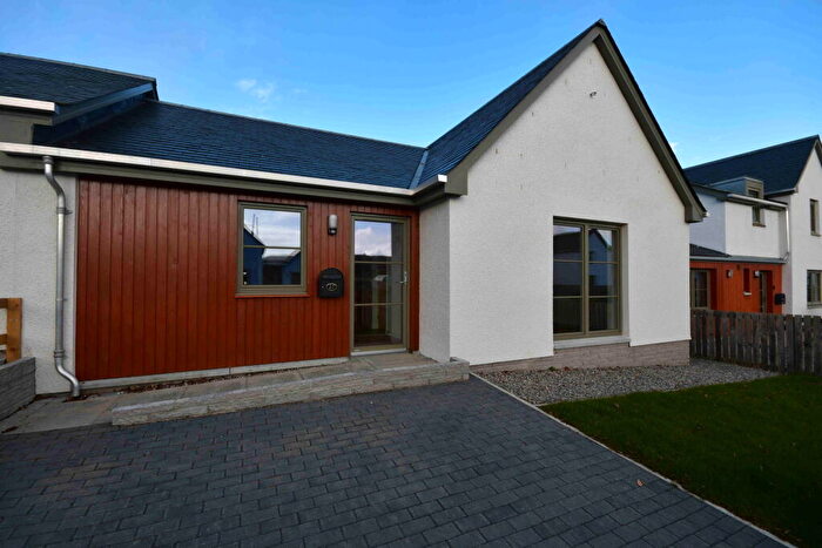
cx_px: 411
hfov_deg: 100.4
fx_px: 343
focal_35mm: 15
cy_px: 274
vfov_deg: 77.4
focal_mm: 10
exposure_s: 1/250
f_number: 10
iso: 250
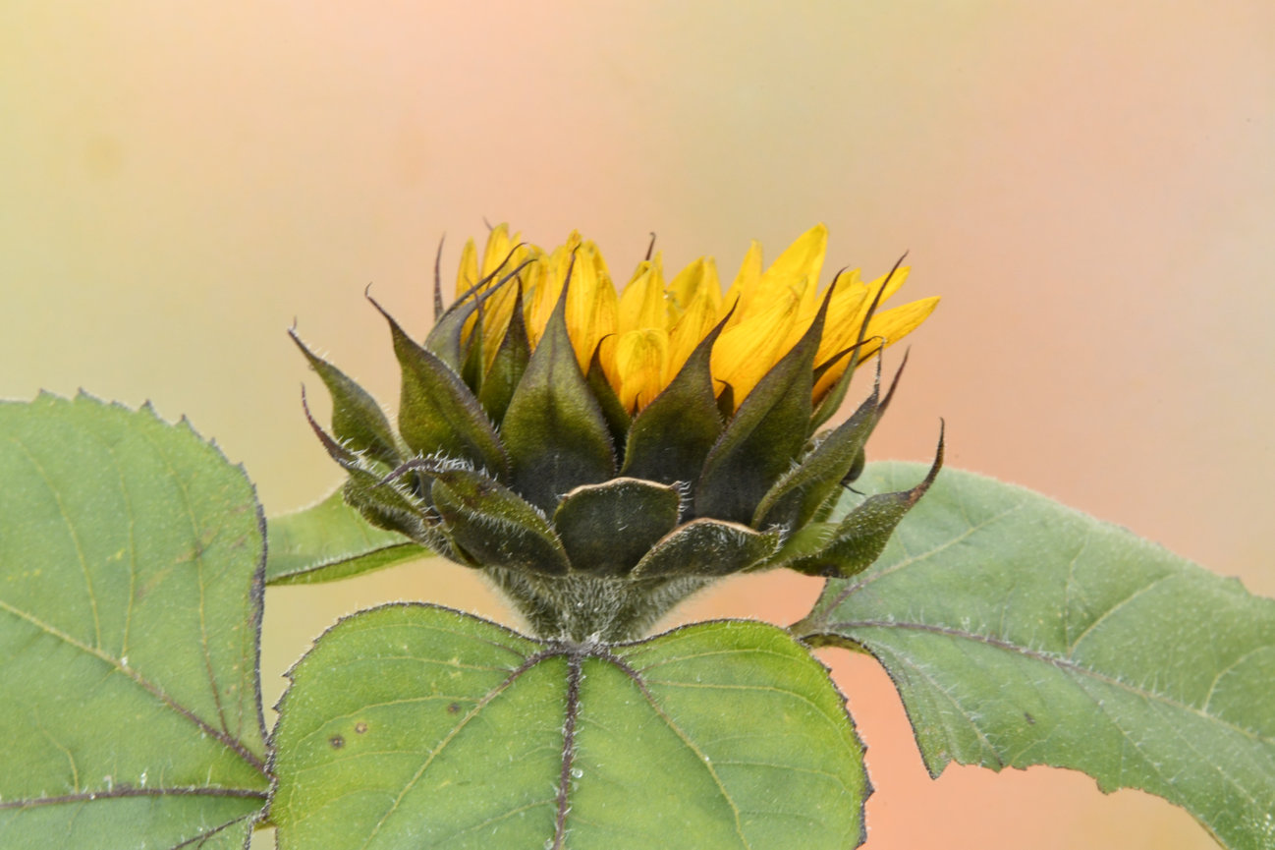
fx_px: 7153
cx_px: 638
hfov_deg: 10.2
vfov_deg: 6.8
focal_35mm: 202
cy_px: 425
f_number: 32
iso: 1000
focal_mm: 135
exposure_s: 1/25
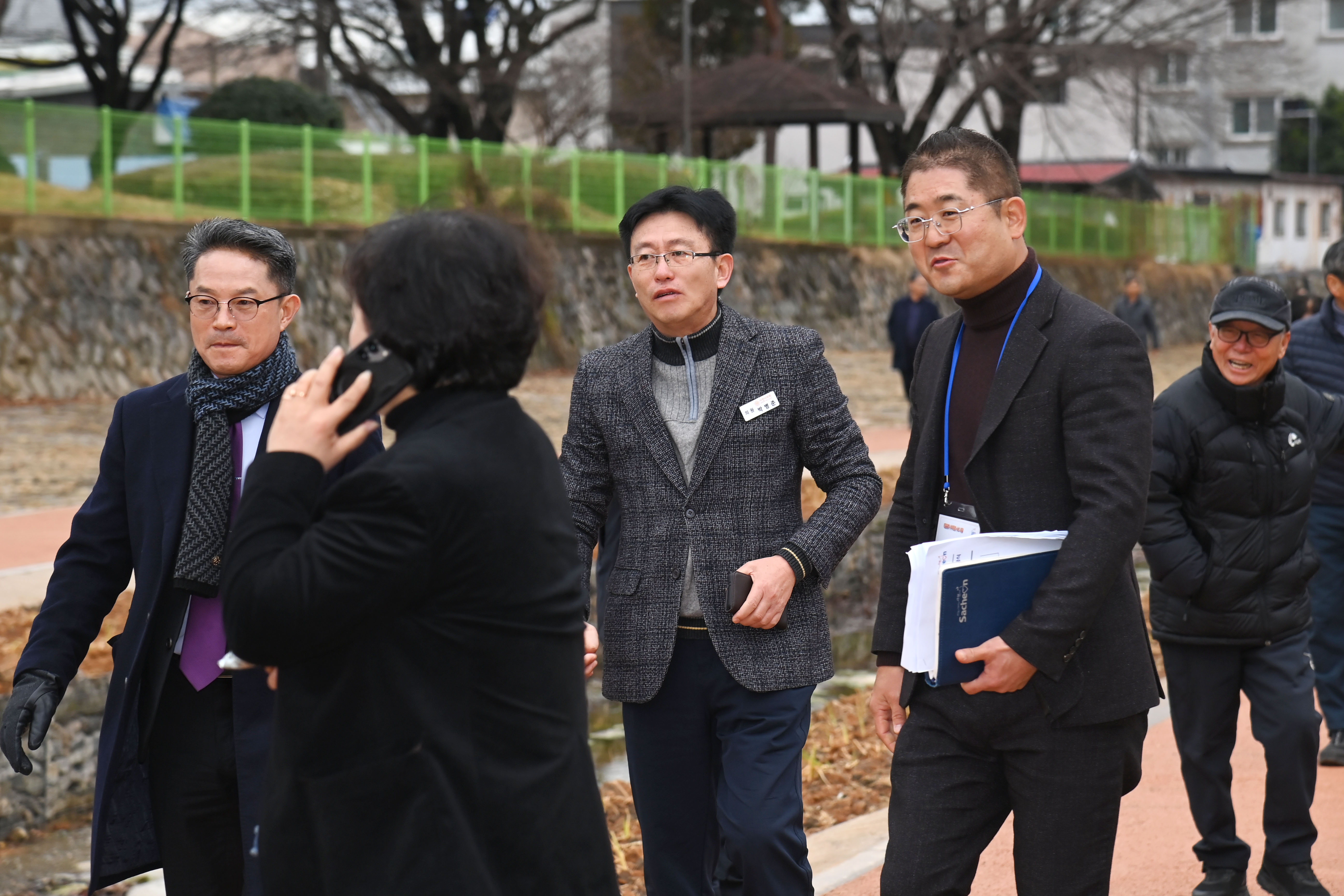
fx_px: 4106
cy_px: 448
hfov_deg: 18.6
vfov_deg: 12.5
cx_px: 672
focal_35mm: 110
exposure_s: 1/500
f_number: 6.3
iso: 400
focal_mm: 110
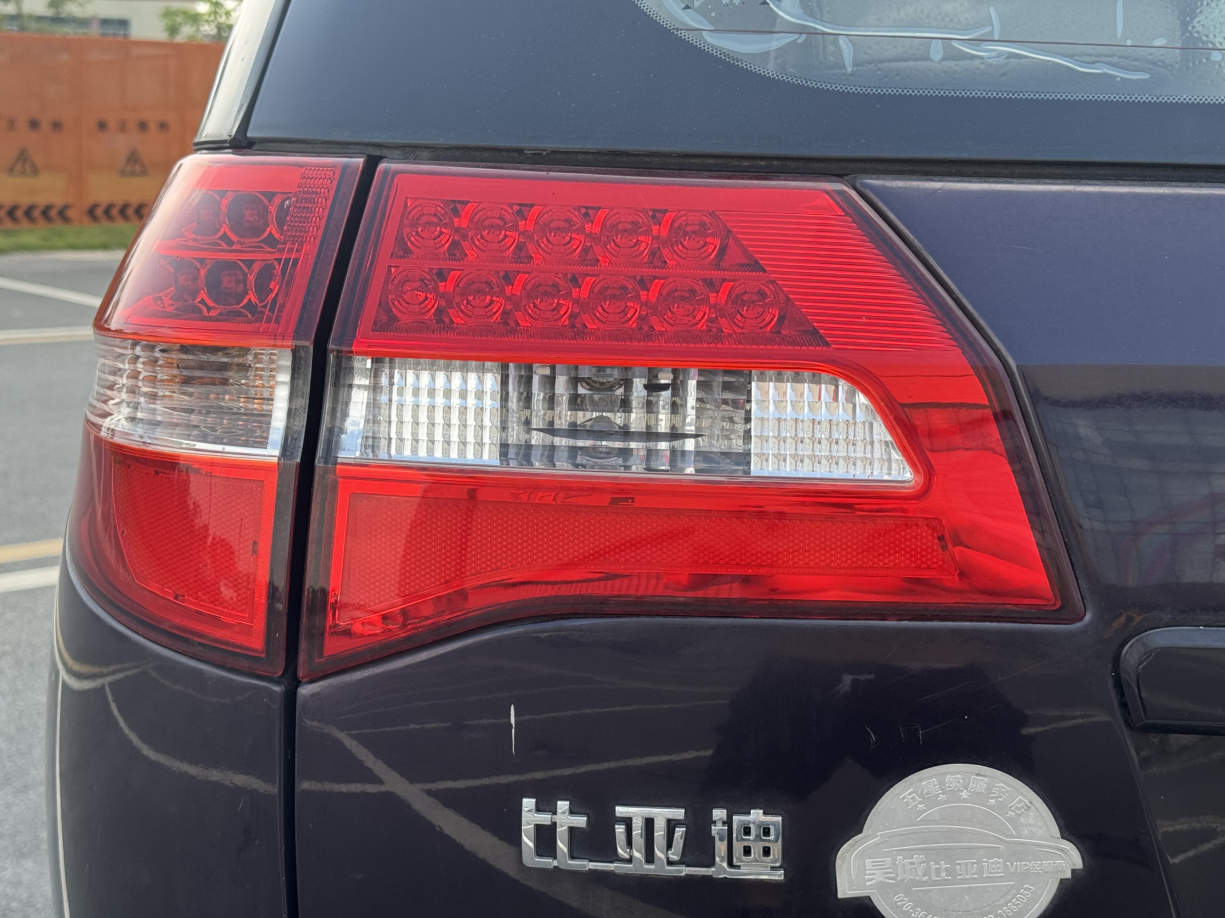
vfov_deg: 30.3
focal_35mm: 48
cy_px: 459
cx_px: 612
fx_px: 1699
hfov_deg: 39.7
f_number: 1.78
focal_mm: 6.76
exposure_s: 1/700
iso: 64
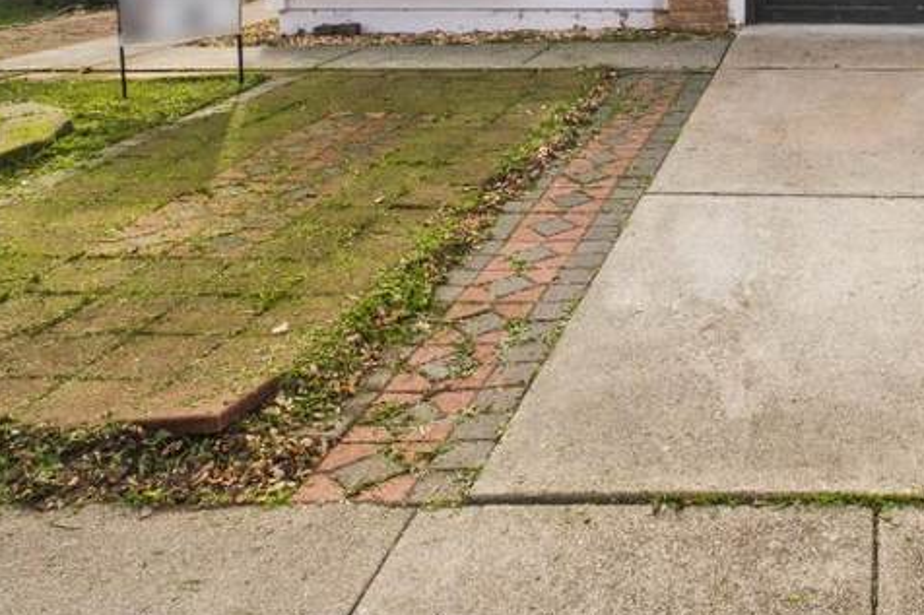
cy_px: -178
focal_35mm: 43
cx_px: 881
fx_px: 1103
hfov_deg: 40.8
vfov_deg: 26.6
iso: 160
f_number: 5
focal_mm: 10.5
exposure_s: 1/320
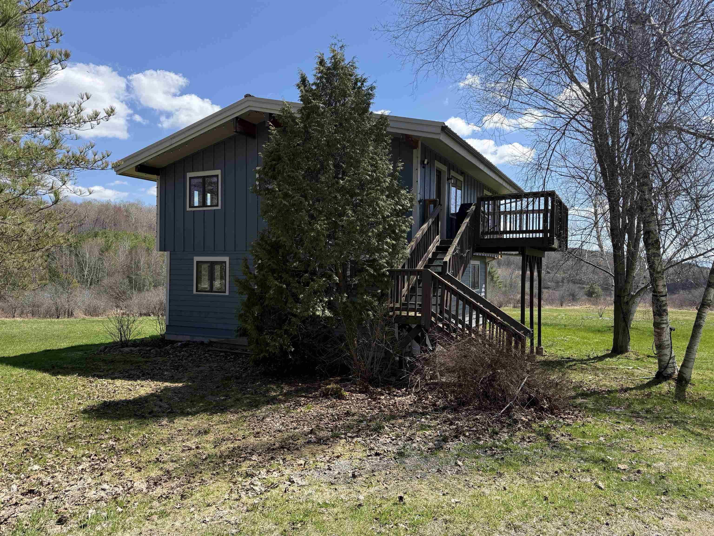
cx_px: 357
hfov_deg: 71.6
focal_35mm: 24
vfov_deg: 56.8
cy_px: 268
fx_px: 495
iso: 100
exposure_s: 1/3021
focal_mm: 6.76
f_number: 1.78
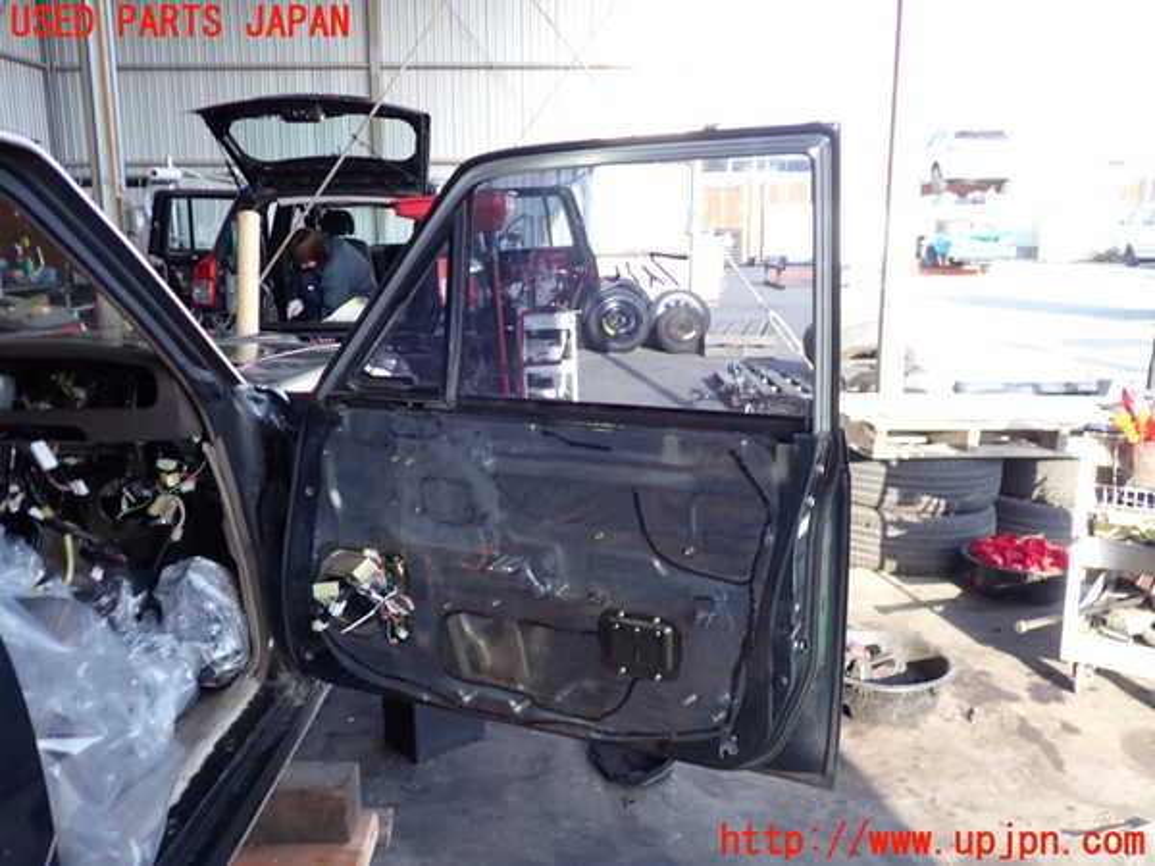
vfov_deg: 46.8
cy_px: 433
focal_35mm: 30
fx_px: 1001
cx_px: 578
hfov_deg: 60.0
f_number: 2.3
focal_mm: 5.4
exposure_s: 1/125
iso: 100
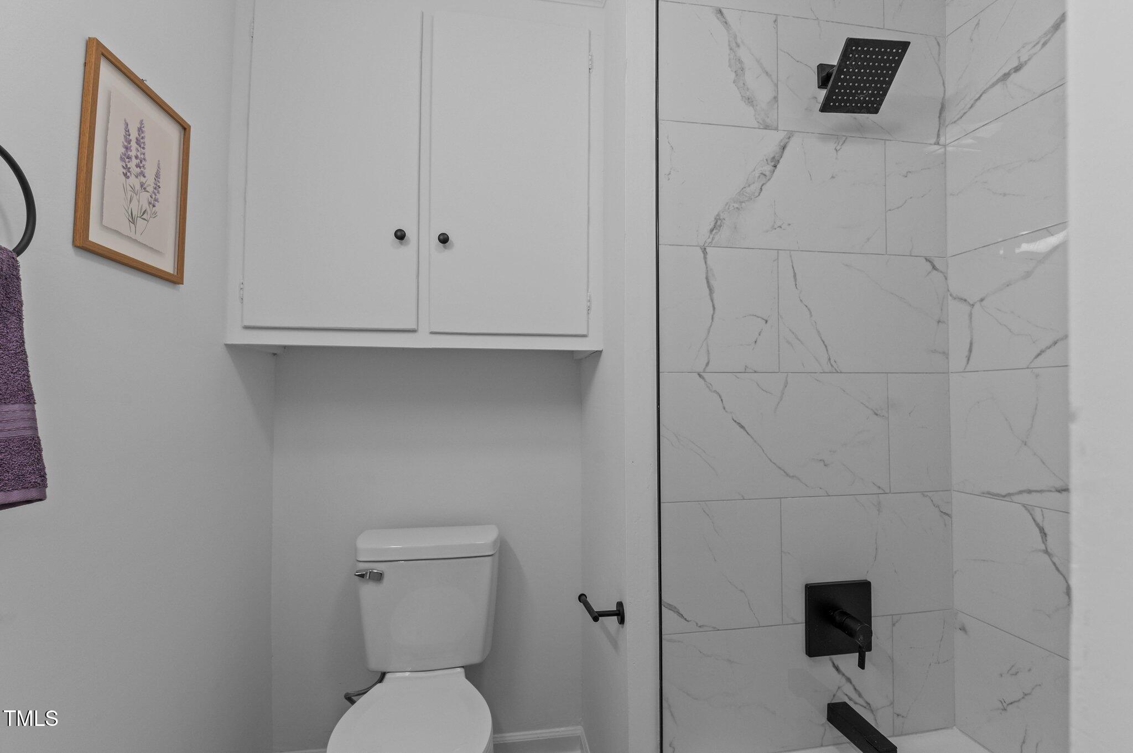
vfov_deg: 77.2
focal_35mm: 15
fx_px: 472
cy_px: 376
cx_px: 566
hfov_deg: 100.4
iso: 400
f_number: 6.3
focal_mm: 15
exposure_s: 1/20
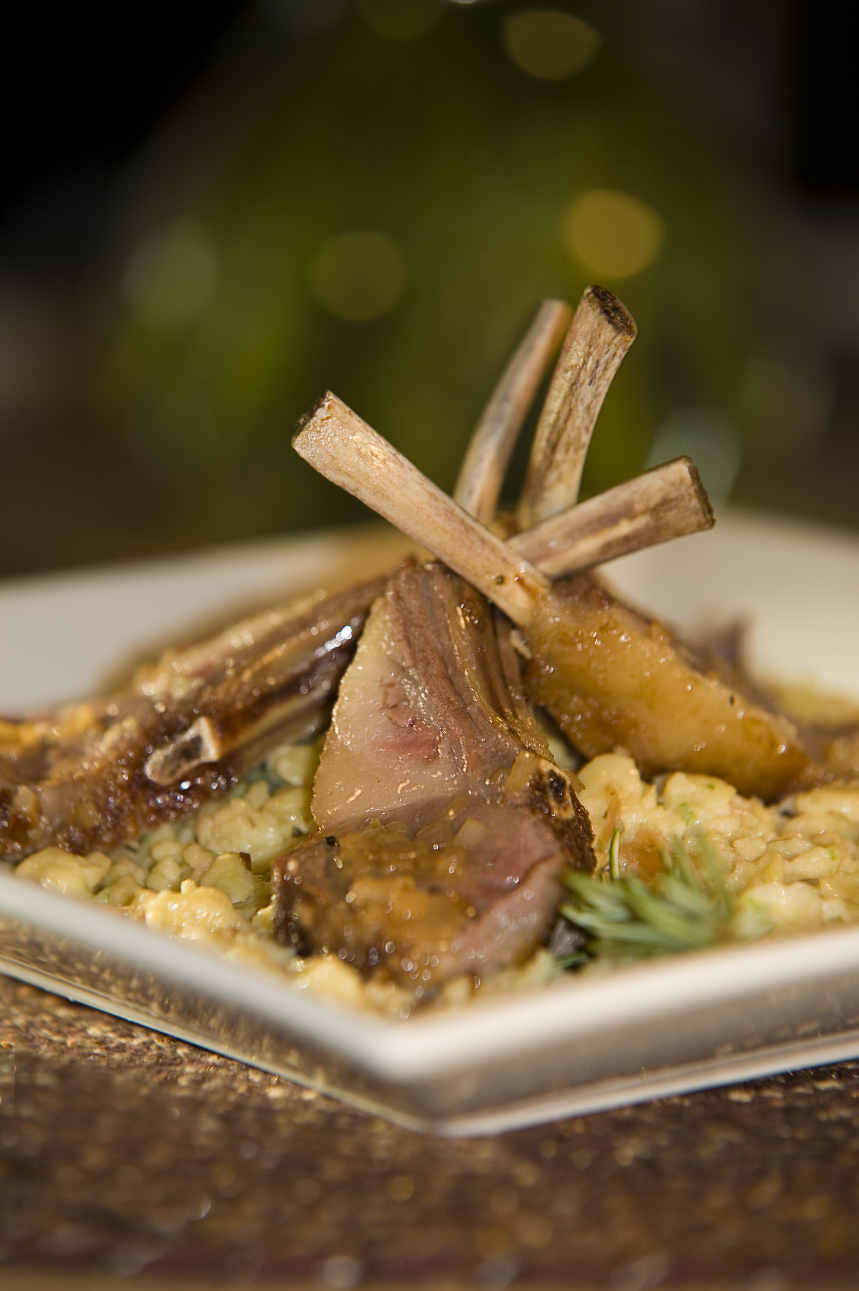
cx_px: 430
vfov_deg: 14.2
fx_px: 5196
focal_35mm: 145
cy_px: 646
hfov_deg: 9.5
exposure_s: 1/60
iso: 200
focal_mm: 145
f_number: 5
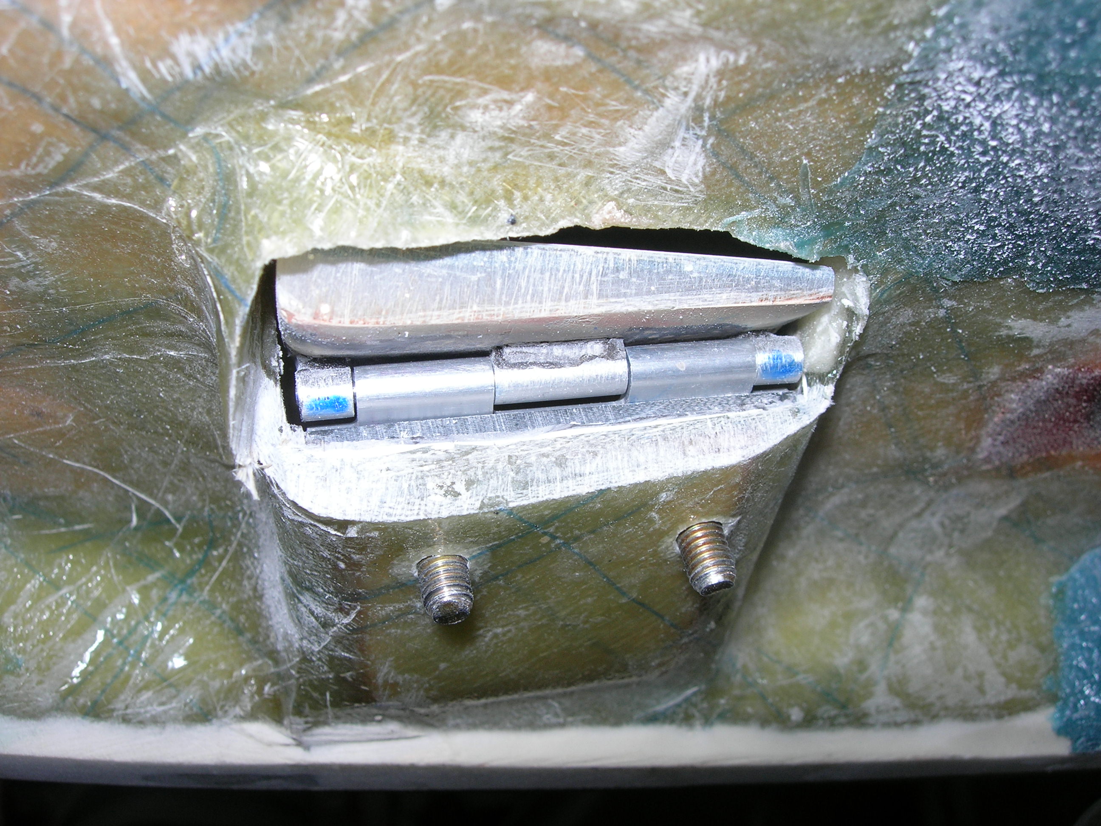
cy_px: 413
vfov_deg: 37.7
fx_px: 1209
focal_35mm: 38
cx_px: 550
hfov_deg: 49.0
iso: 64
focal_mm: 7.8
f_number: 4.8
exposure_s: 1/60.1
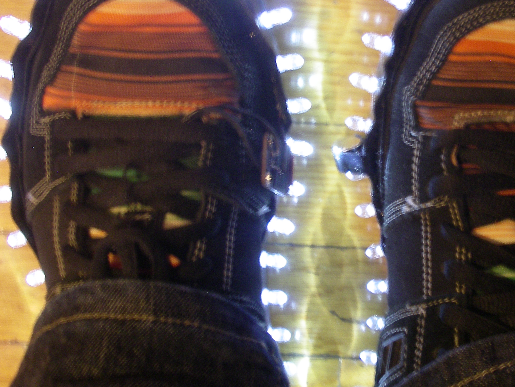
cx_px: 405
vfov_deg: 21.9
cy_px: 168
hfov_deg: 28.4
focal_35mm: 67
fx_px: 997
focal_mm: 7.8
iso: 200
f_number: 2.8
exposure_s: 1
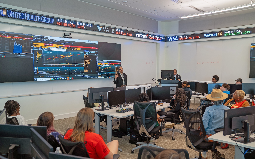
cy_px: 83
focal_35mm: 31
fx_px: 215
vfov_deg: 40.6
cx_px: 129
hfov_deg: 61.2
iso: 500
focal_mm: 30
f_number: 3.5
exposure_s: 1/80
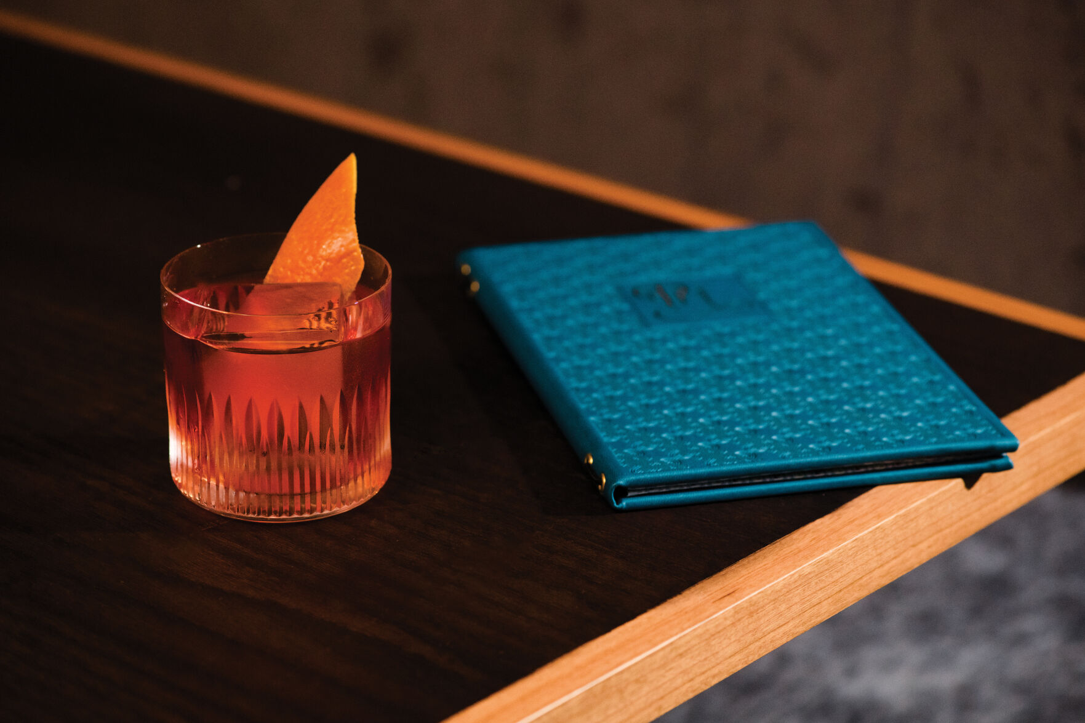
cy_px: 362
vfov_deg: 13.0
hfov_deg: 19.5
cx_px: 542
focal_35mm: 105
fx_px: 3164
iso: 2500
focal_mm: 105
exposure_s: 1/125
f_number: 6.3
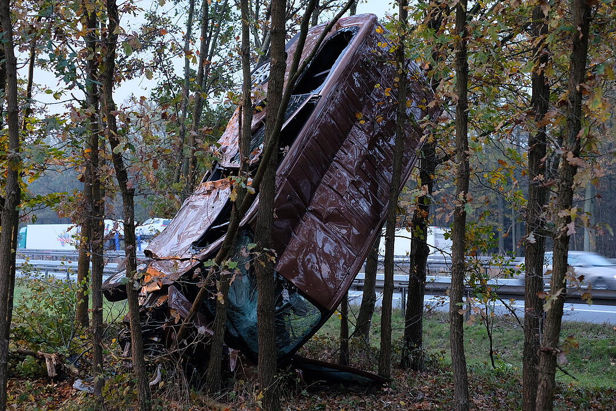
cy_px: 206
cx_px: 308
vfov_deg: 25.5
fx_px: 907
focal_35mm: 53
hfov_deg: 37.5
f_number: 2.8
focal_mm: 35
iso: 1250
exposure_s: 1/85
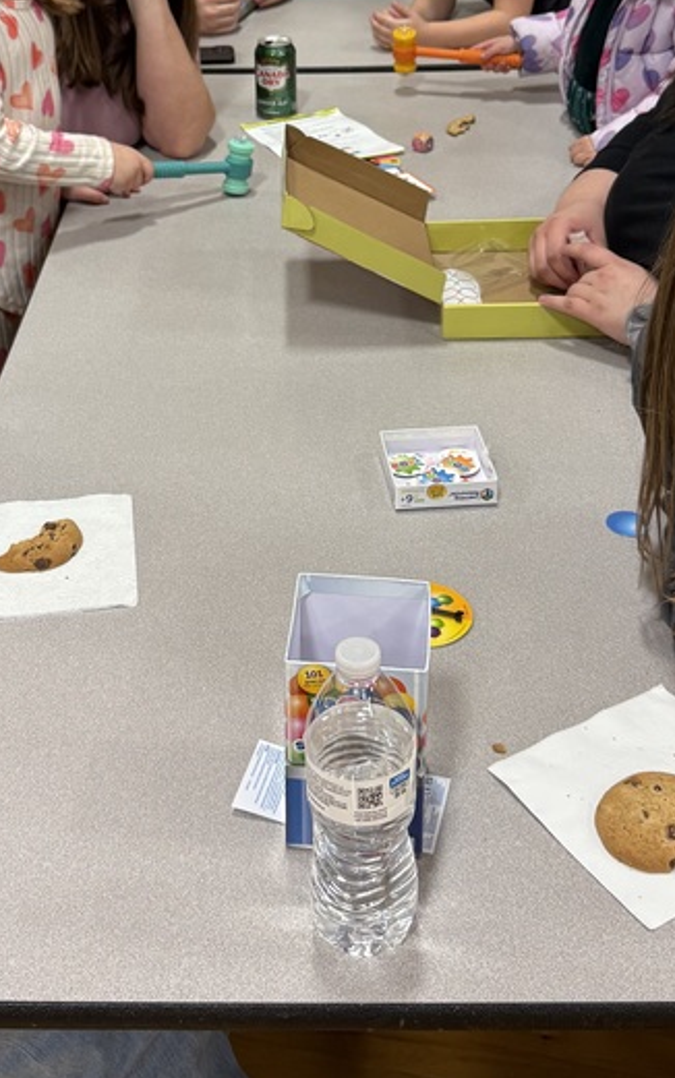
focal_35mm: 50
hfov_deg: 25.8
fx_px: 1470
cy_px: 205
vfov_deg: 38.7
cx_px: 282
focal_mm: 6.76
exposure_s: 1/60
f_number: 1.78
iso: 160
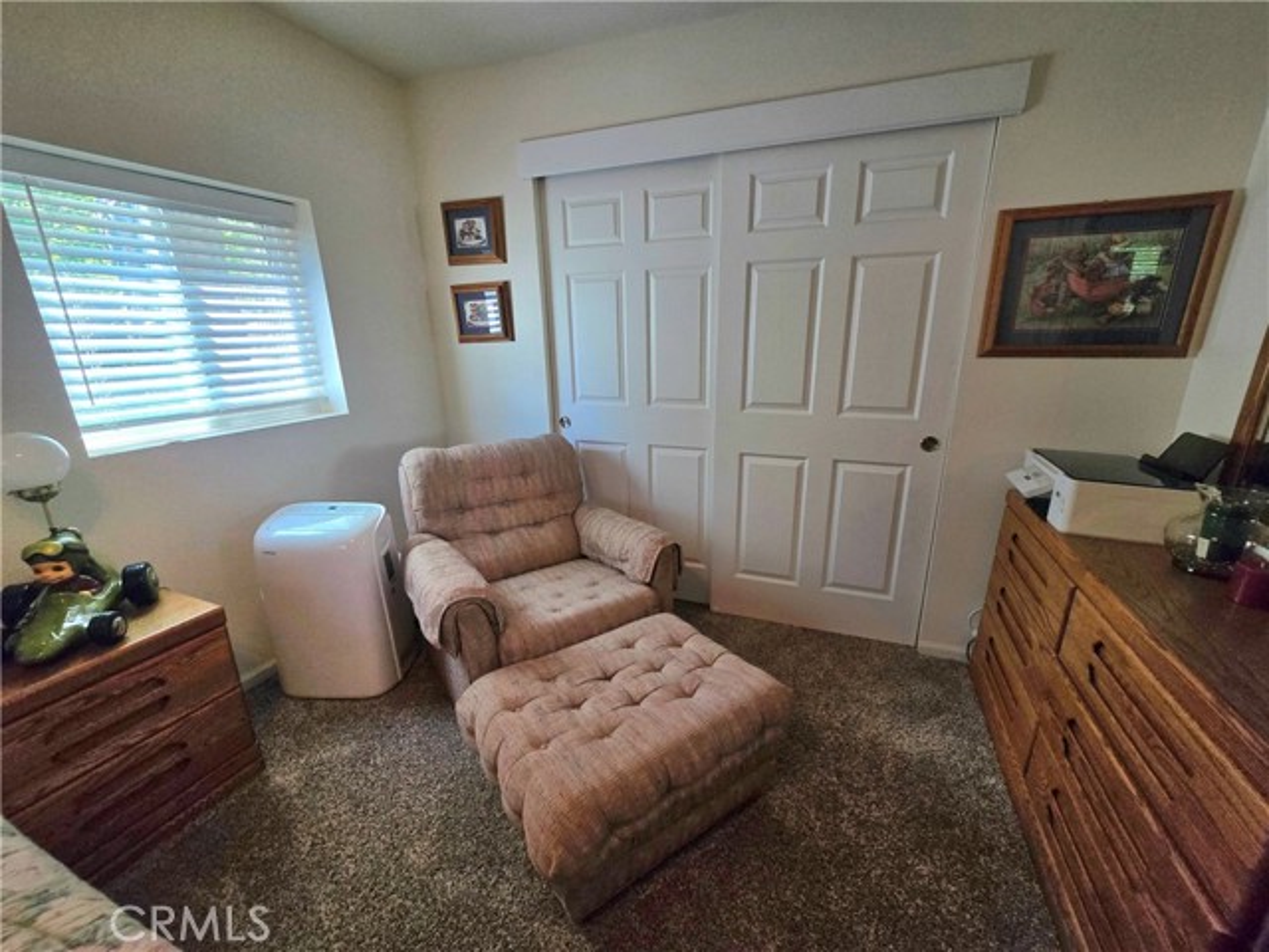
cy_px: 476
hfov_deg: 106.2
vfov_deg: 89.9
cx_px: 634
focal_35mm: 13
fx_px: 477
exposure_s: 1/120
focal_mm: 2.2
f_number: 2.2
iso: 80
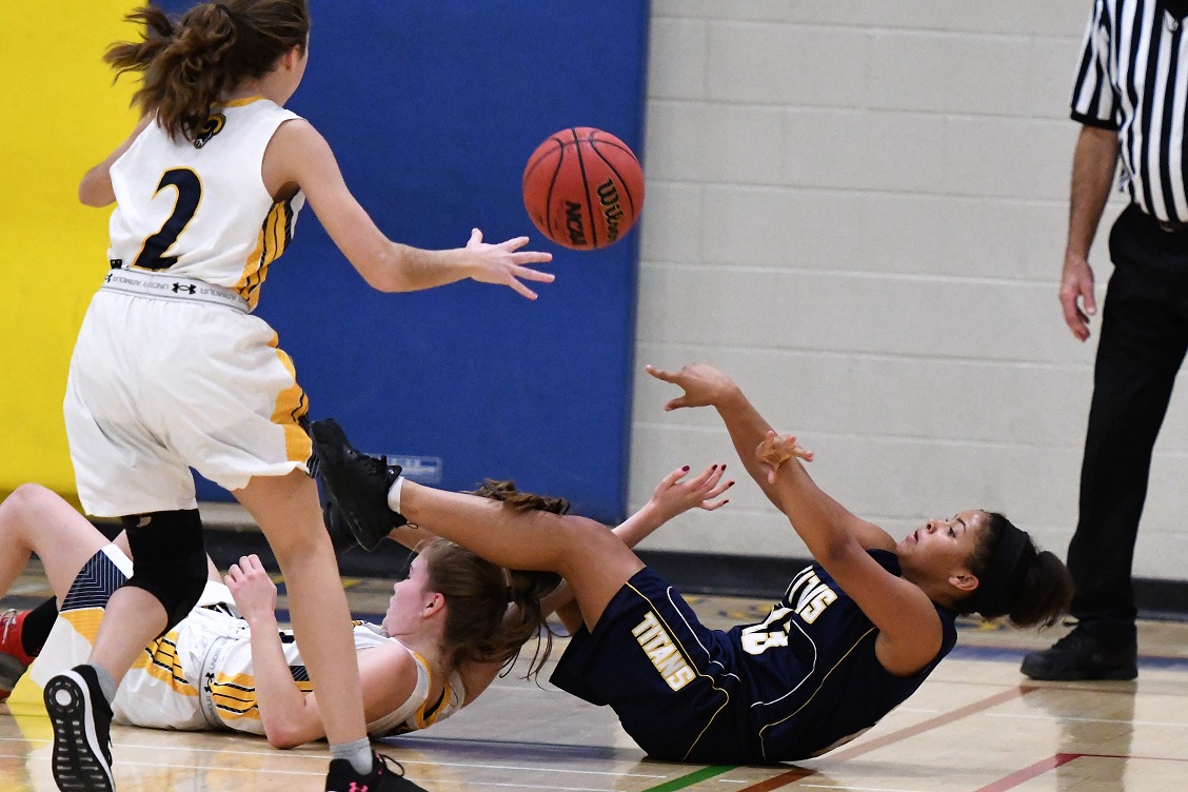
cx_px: 594
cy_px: 396
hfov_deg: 8.3
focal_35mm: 248
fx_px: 8167
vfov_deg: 5.6
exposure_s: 1/1000
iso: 7200
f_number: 2.8
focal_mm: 165
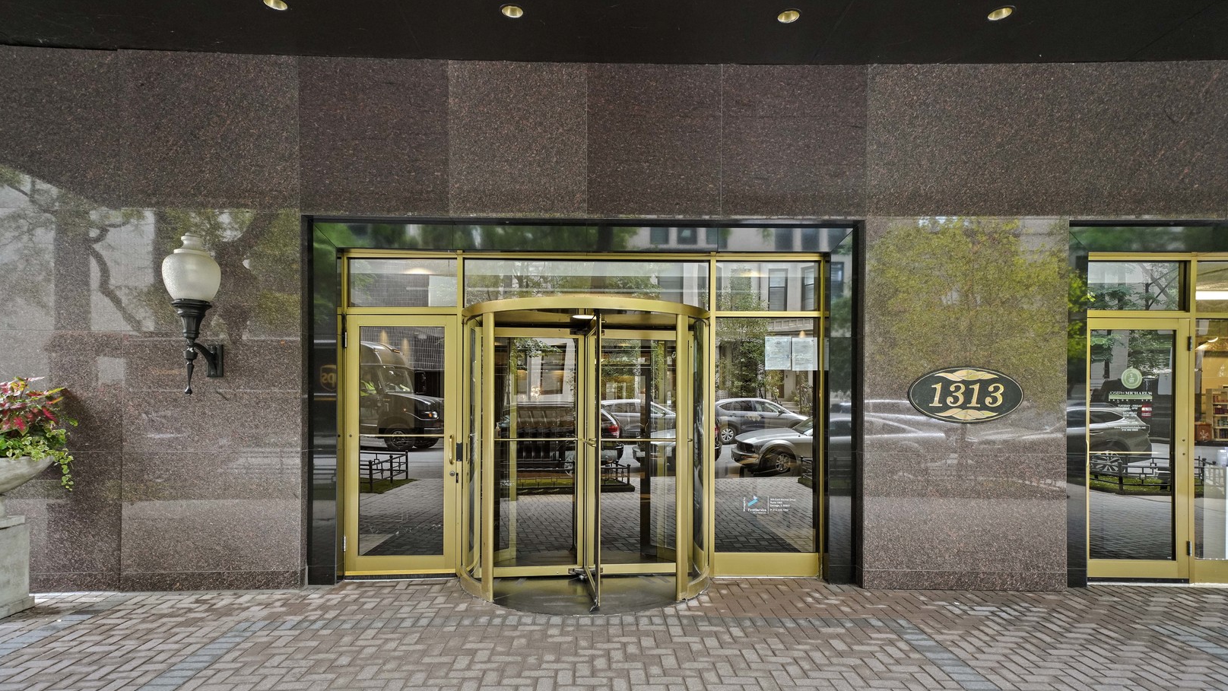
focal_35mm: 21
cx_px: 614
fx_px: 684
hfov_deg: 83.8
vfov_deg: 53.6
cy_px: 373
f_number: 4
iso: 1600
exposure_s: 1/160
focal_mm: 20
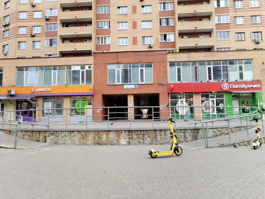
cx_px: 132
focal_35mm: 29
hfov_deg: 61.7
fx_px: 222
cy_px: 100
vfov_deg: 48.2
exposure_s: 1/177
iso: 100
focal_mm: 4.75
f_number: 1.8
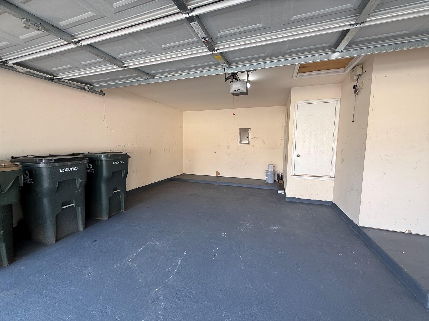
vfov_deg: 85.7
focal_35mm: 14
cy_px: 160
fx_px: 174
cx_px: 214
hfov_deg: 102.1
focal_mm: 2.22
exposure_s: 1/99
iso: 64
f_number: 2.2
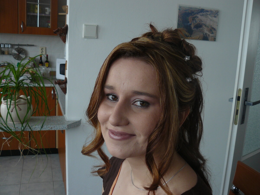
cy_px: 98
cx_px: 130
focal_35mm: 36
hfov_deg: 51.4
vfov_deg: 39.7
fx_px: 270
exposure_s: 1/40
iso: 100
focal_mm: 6
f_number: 2.8
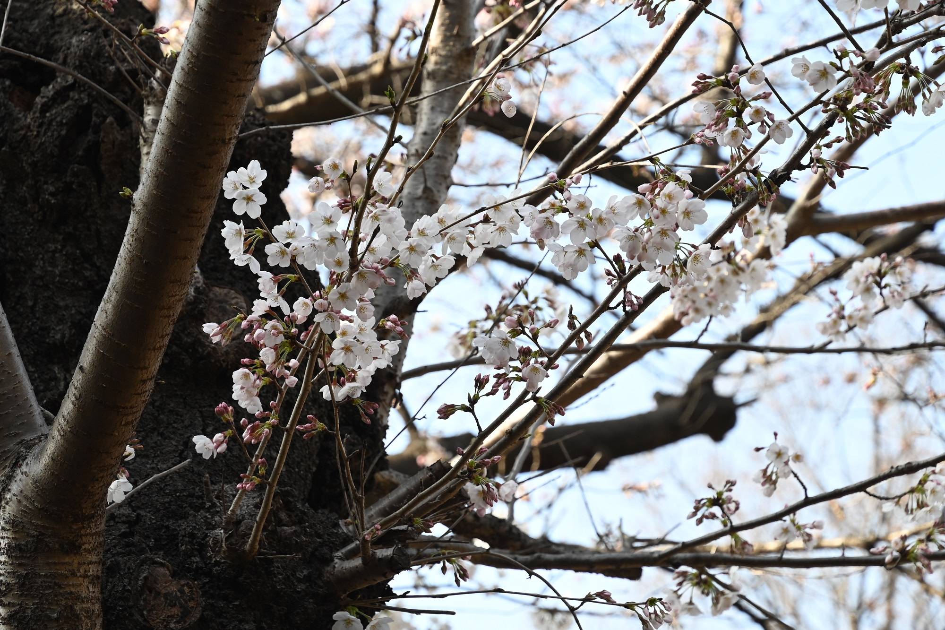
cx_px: 472
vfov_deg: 11.4
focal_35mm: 120
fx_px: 3150
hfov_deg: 17.1
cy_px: 315
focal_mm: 80
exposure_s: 1/250
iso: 200
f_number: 5.6
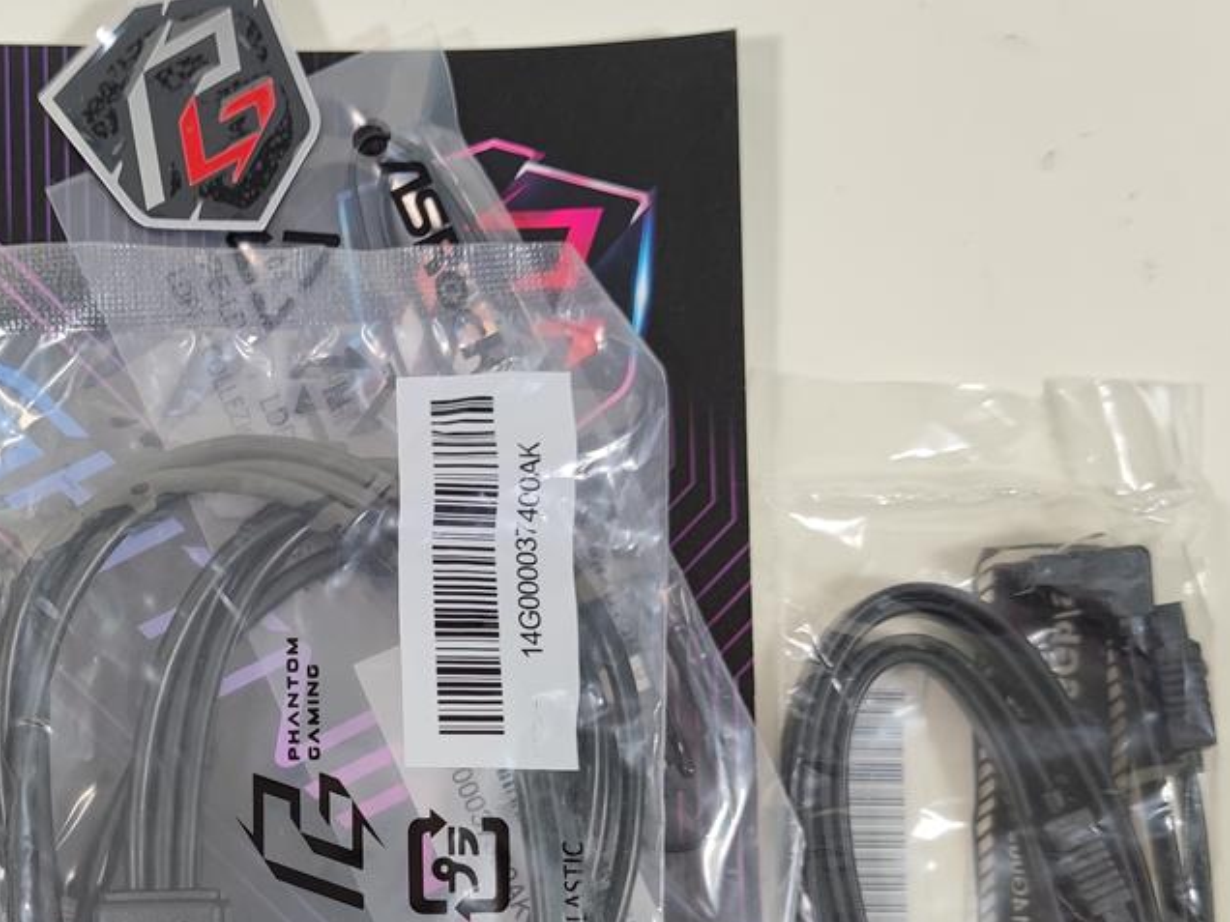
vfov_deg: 24.5
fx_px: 2096
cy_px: 701
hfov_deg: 31.9
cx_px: 263
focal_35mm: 59
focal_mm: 6.78
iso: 69
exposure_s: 1/100
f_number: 1.85
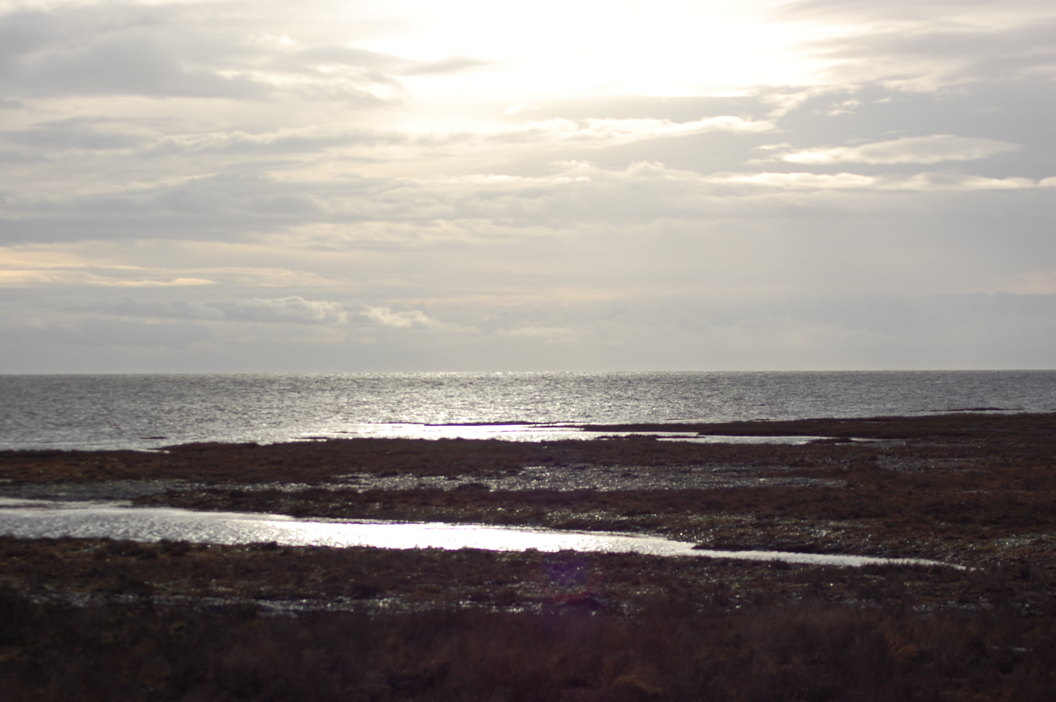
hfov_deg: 19.5
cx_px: 528
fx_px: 3077
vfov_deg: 13.0
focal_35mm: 105
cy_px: 351
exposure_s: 1/800
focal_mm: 70
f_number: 7.1
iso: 200
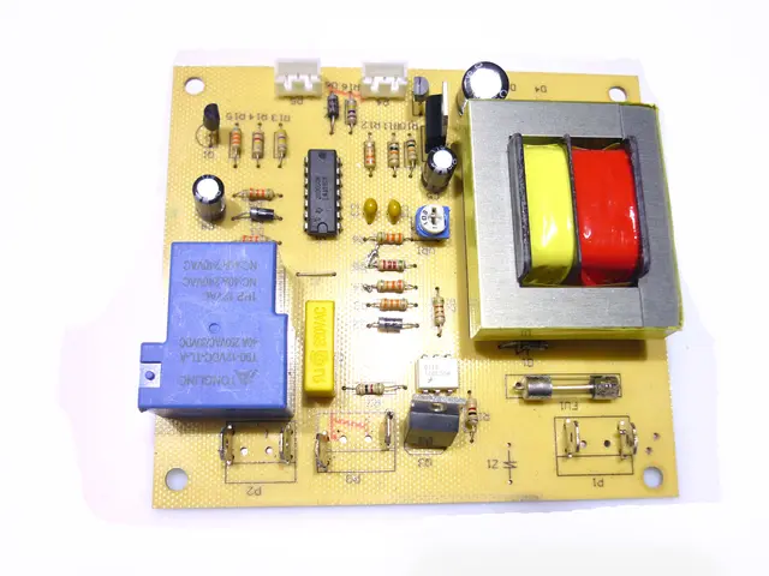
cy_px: 288
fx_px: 733
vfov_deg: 42.9
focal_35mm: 33
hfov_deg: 55.4
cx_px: 384
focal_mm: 5.5
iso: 80
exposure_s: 1/100
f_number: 2.8
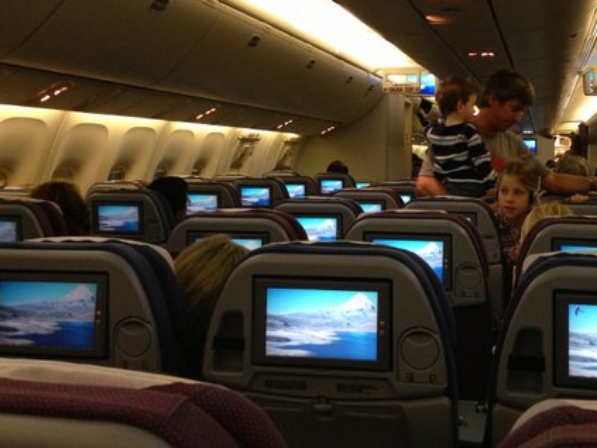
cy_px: 137
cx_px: 399
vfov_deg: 31.2
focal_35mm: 46
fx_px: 794
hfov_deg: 40.7
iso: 320
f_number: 2.4
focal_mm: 4.13
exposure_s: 1/20
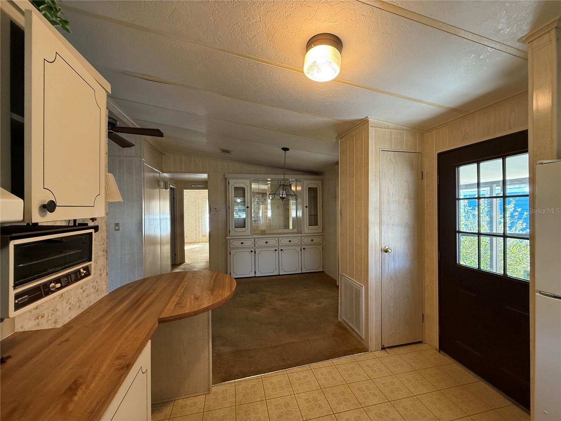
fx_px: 227
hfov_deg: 102.1
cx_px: 280
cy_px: 210
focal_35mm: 14
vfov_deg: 85.7
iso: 250
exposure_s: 1/60
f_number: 2.2
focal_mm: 2.22
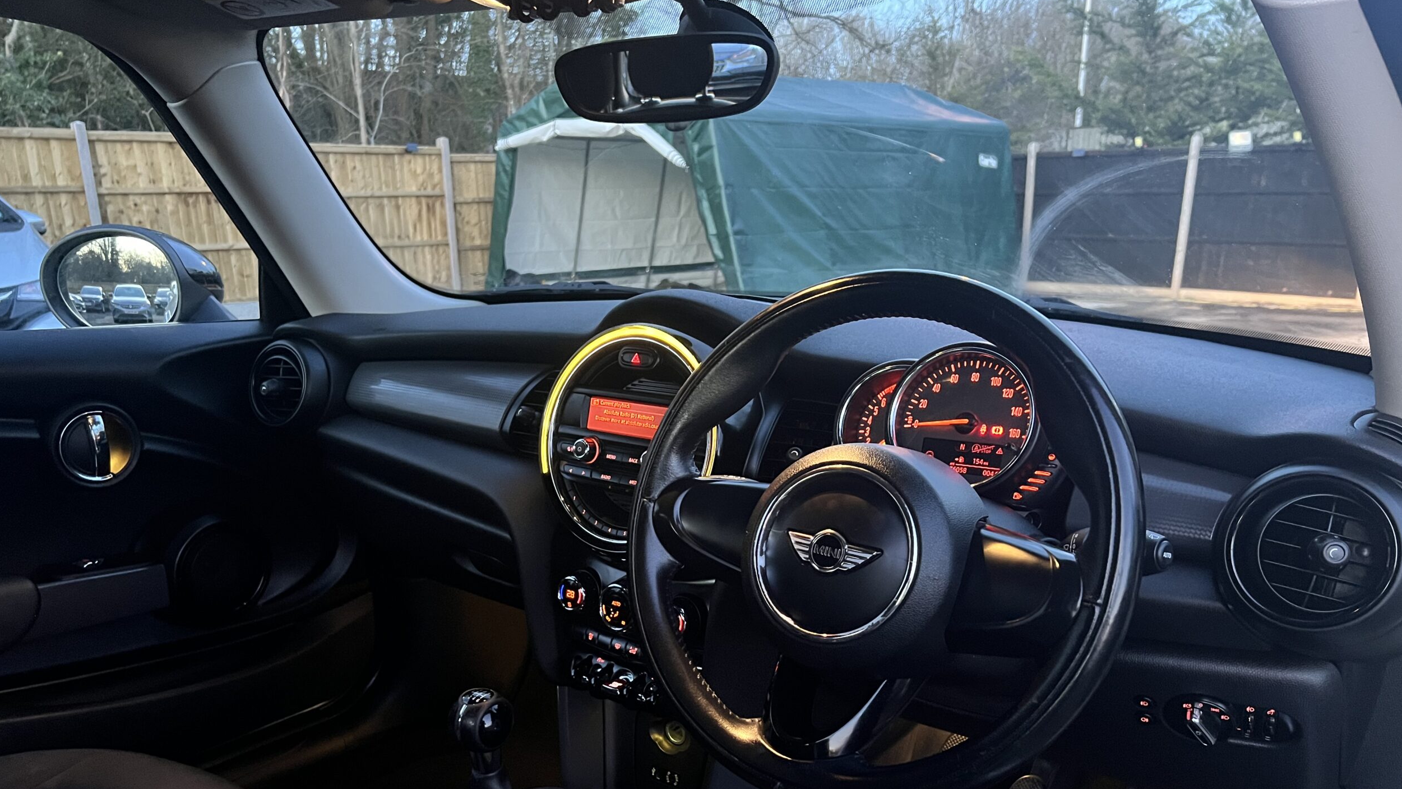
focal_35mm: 29
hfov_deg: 66.1
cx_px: 706
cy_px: 533
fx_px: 1078
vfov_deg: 39.6
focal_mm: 5.7
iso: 640
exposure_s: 1/29
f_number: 1.5
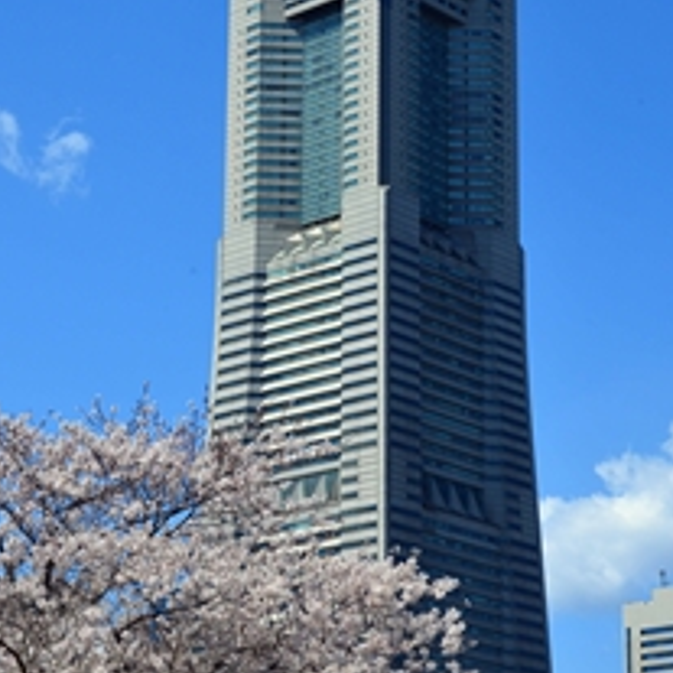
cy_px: 419
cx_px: 310
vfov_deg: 17.0
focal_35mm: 102
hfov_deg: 17.1
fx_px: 2244
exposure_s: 1/640
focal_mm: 62
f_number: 13
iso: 400
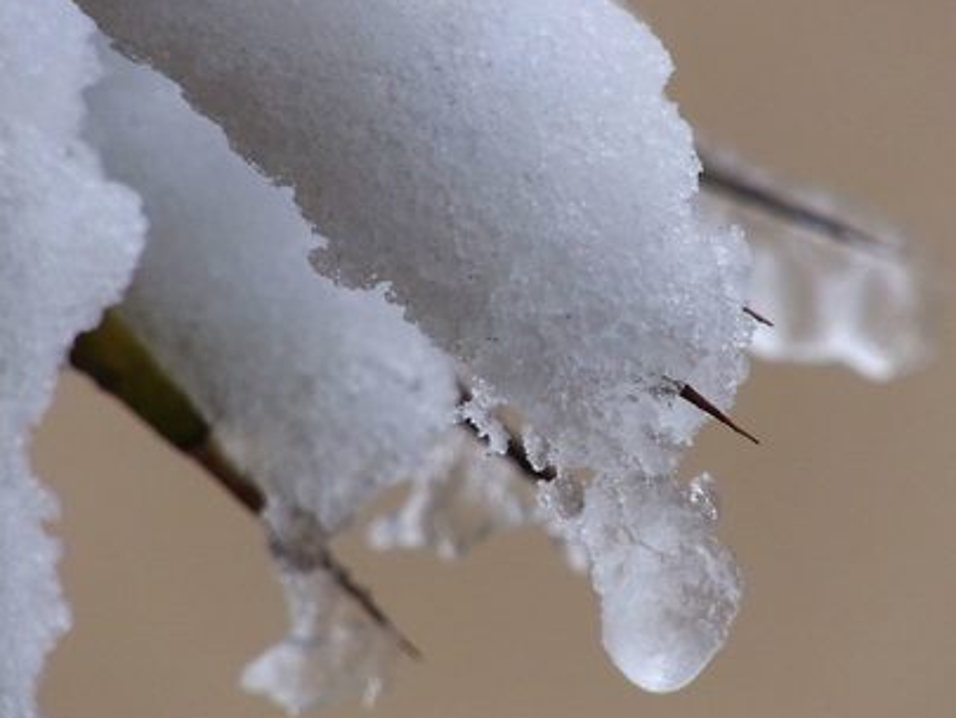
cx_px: 538
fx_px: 20443
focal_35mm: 740
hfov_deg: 2.7
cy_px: 321
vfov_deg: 2.0
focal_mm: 90
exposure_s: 1/45
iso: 135
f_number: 4.9
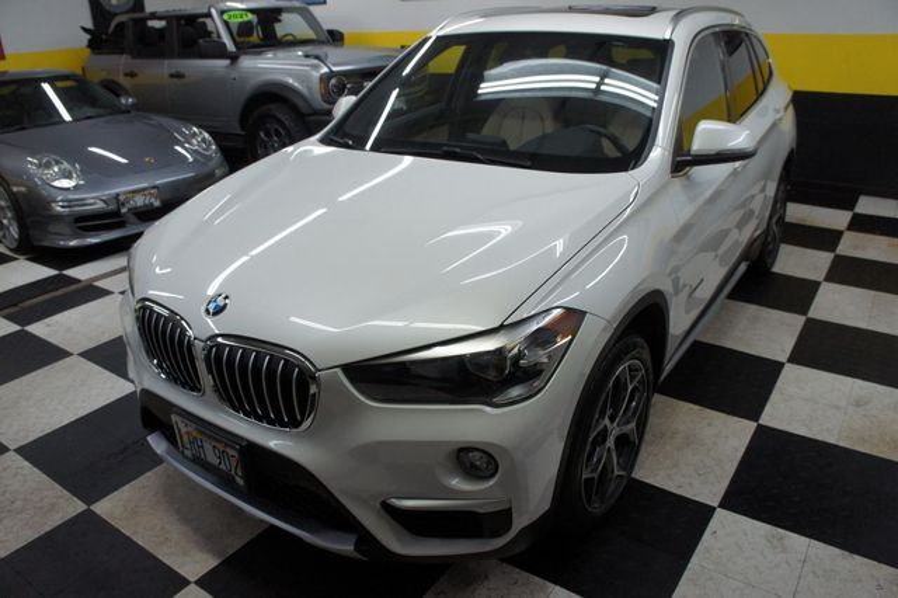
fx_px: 673
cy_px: 299
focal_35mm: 27
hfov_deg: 67.4
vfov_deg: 47.9
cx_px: 449
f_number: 4.5
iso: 1000
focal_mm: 18
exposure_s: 1/250
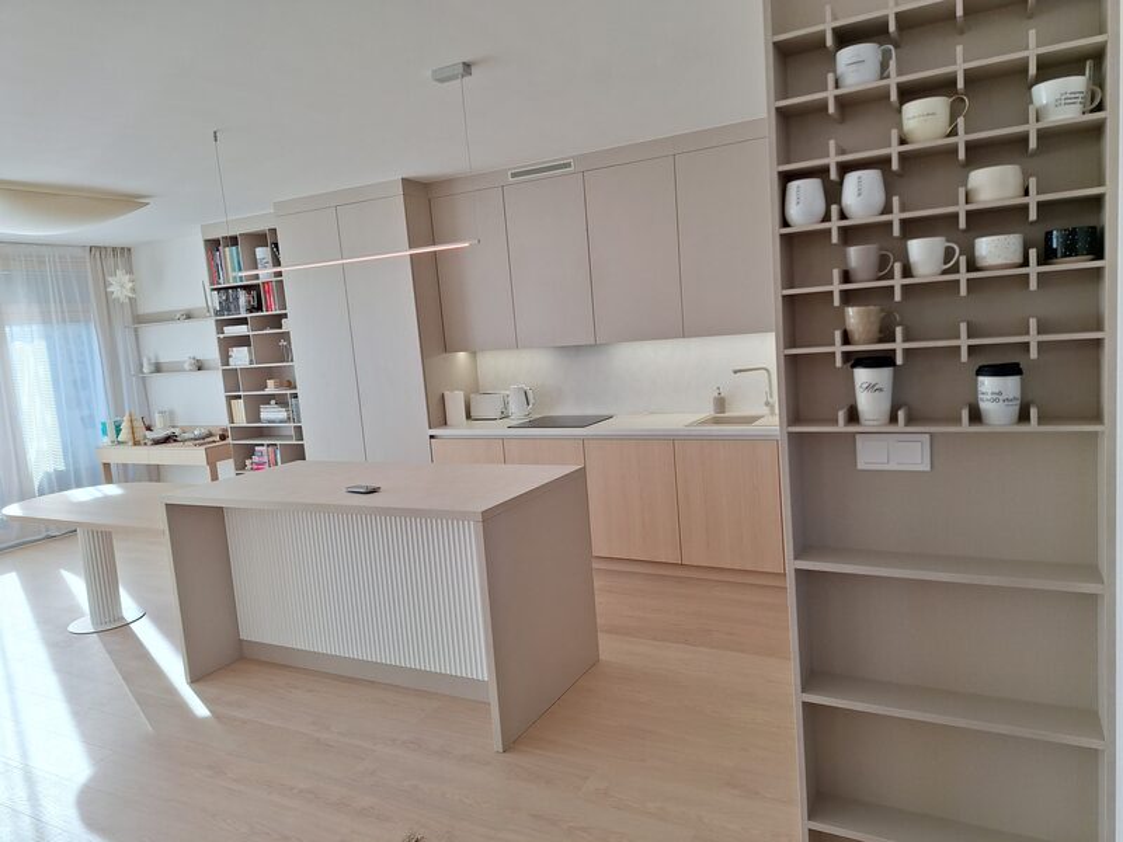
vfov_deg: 58.9
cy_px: 421
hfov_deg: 73.9
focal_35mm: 23
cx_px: 562
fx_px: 746
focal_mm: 5.54
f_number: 1.8
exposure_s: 1/182
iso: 40
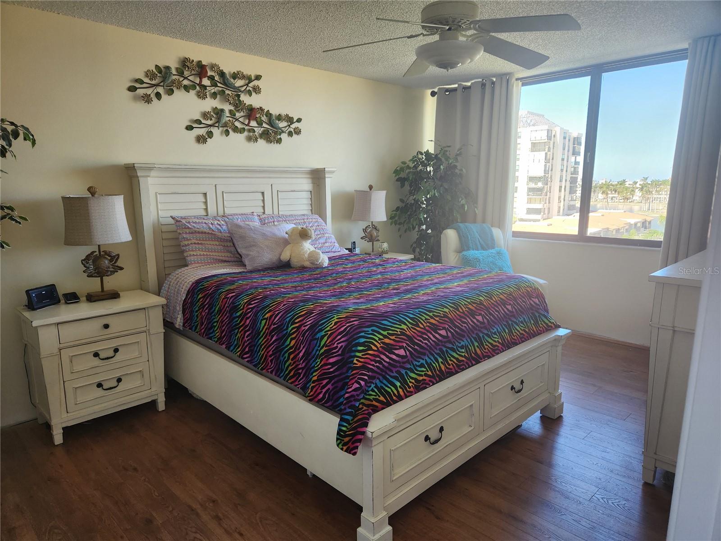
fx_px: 479
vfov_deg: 58.9
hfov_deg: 73.9
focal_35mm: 23
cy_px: 270
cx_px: 360
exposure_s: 1/180
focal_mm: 5.4
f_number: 1.8
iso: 160
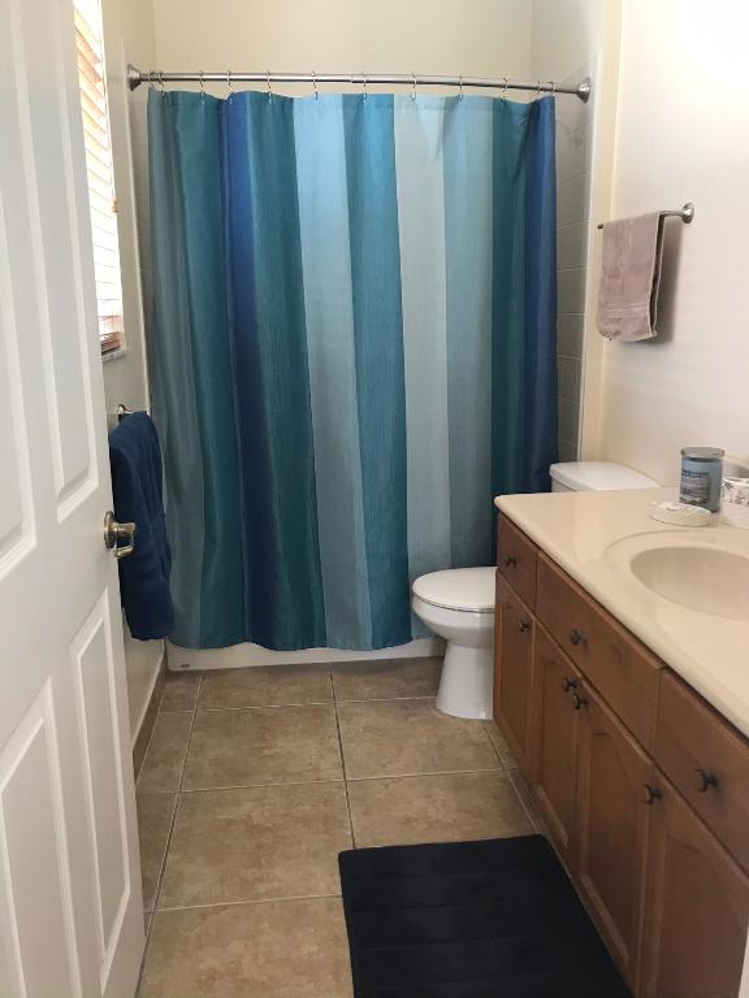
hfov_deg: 49.7
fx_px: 808
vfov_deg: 63.4
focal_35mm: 28
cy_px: 499
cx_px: 374
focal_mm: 3.99
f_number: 1.8
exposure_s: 1/24
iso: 40
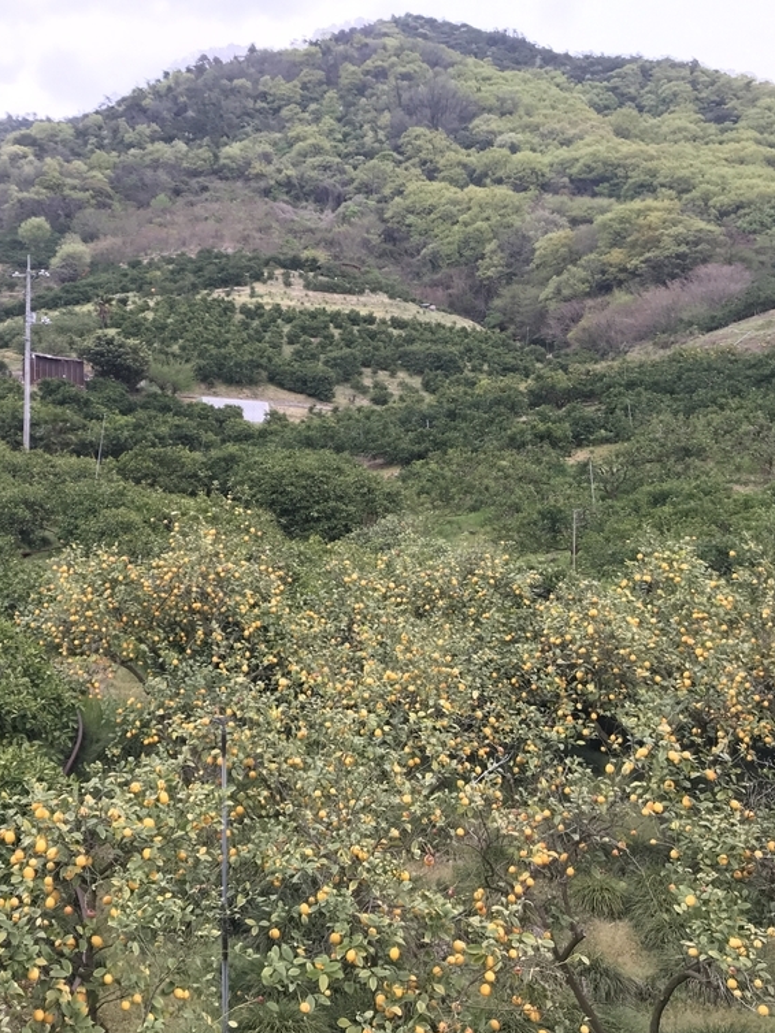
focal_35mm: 38
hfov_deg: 37.0
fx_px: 1135
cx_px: 212
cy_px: 517
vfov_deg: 49.0
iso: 32
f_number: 1.8
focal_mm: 3.99
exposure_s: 1/120
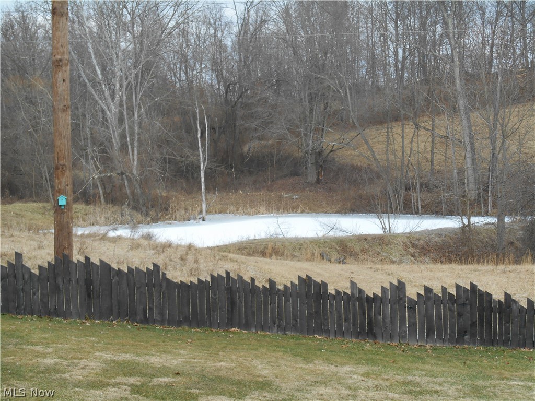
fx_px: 1236
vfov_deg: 18.4
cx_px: 268
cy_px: 200
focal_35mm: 80
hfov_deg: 24.4
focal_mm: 14.3
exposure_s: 1/200
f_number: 4.7
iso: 80
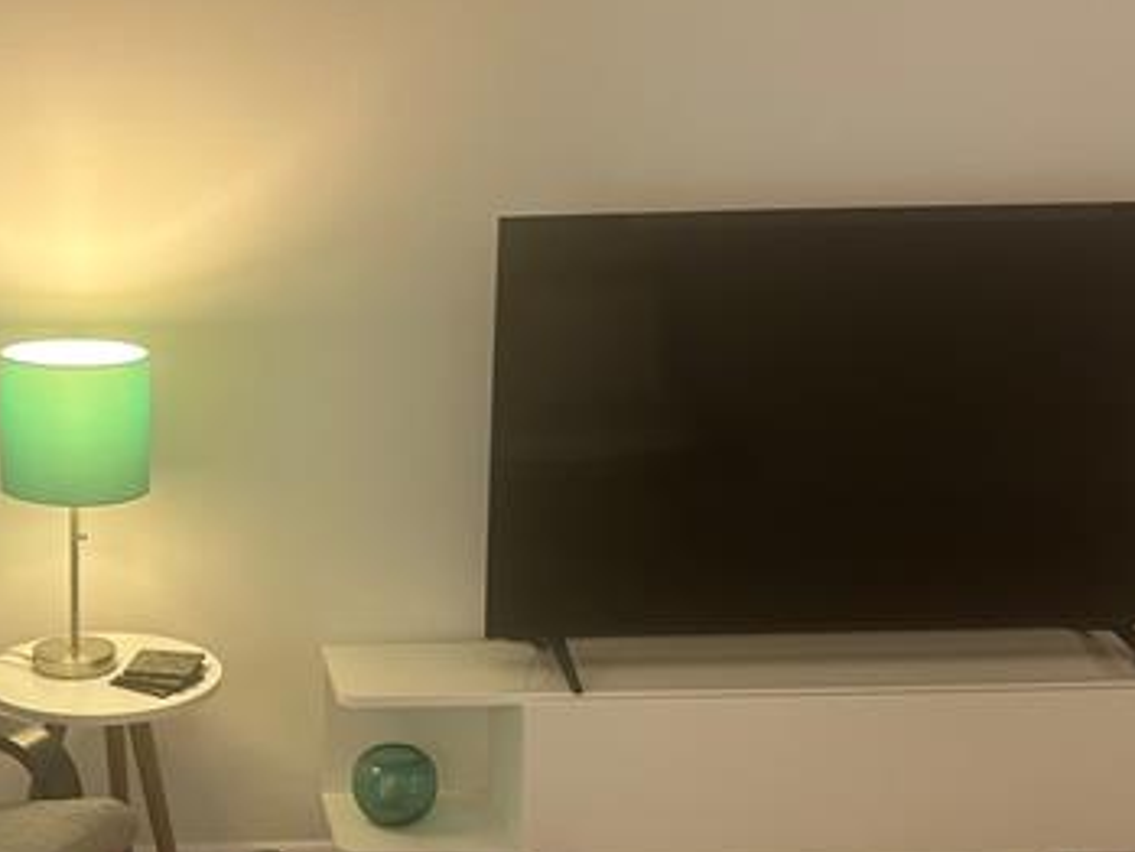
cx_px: 176
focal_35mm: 55
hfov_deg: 33.6
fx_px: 1804
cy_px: 572
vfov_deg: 26.4
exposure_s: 1/60
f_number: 1.78
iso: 125
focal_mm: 6.86
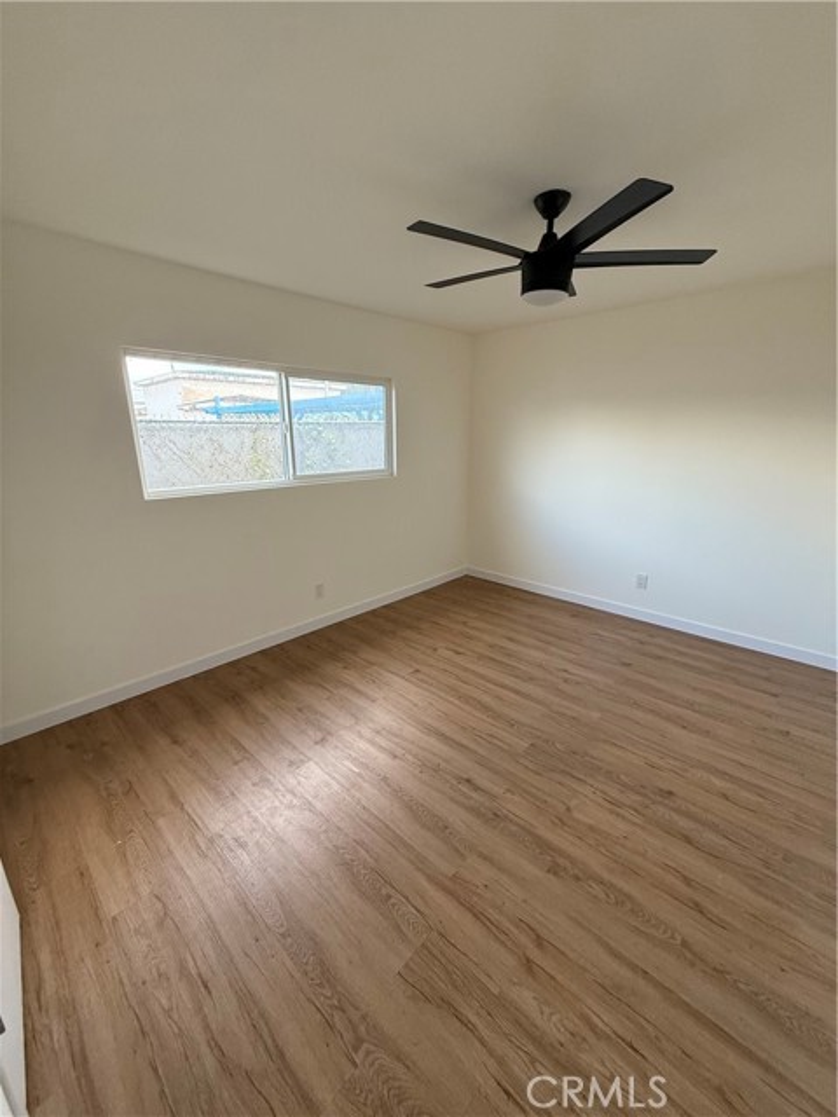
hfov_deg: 85.7
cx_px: 419
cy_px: 558
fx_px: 452
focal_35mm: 14
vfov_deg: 102.1
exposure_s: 1/99
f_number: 2.2
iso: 200
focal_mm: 2.22
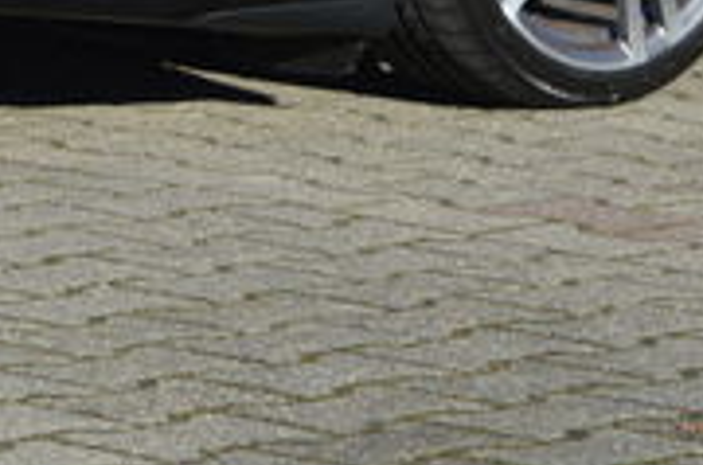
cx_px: 613
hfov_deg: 6.7
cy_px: -383
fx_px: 5999
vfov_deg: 4.4
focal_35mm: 308
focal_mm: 48
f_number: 8
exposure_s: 1/250
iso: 100
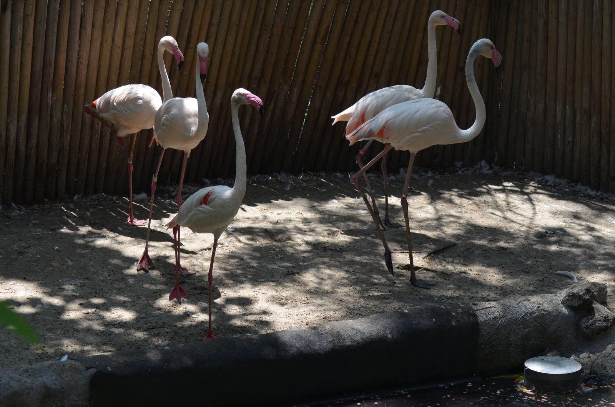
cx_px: 308
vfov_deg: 10.7
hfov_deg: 16.1
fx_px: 2174
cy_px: 204
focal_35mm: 128
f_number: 5.6
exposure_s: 1/500
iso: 400
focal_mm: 85
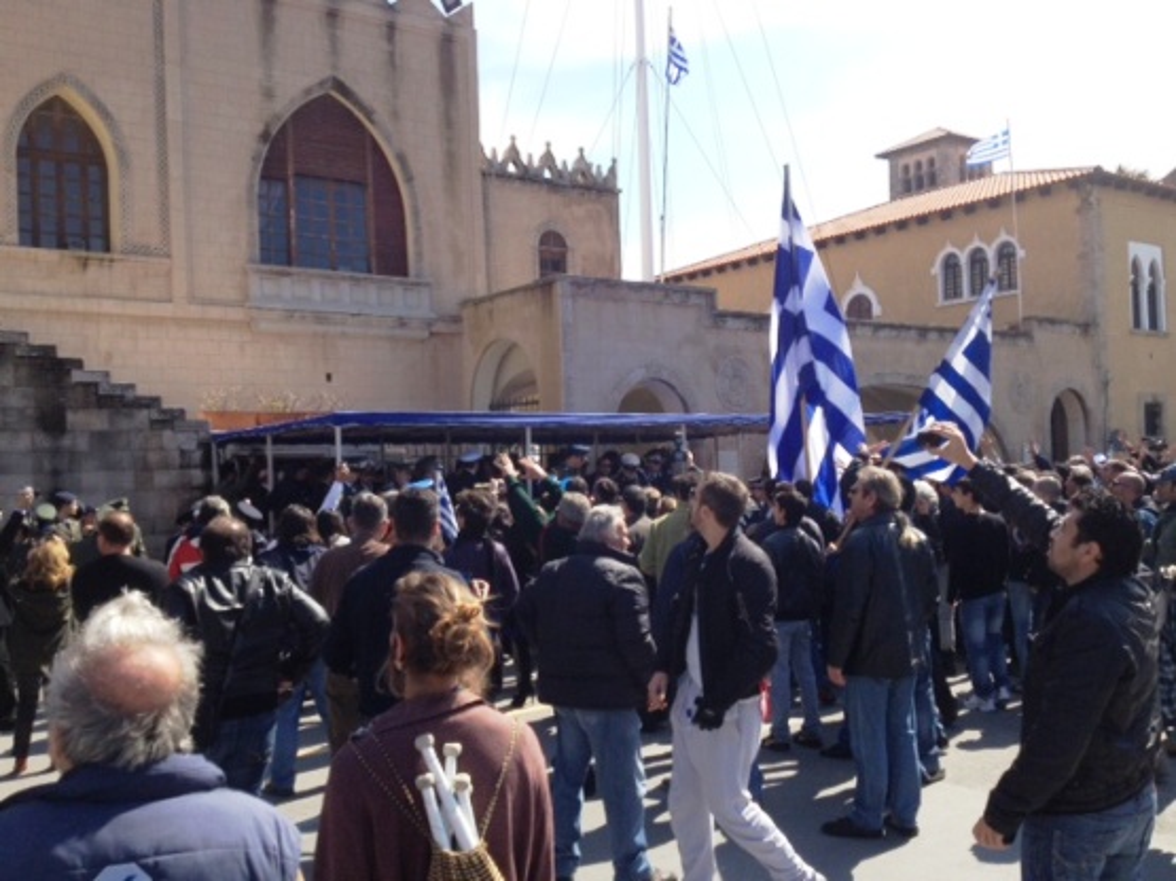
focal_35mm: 35
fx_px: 1189
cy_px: 440
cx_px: 588
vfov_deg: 40.7
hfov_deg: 52.6
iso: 64
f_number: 2.4
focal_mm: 4.28
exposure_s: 1/1381
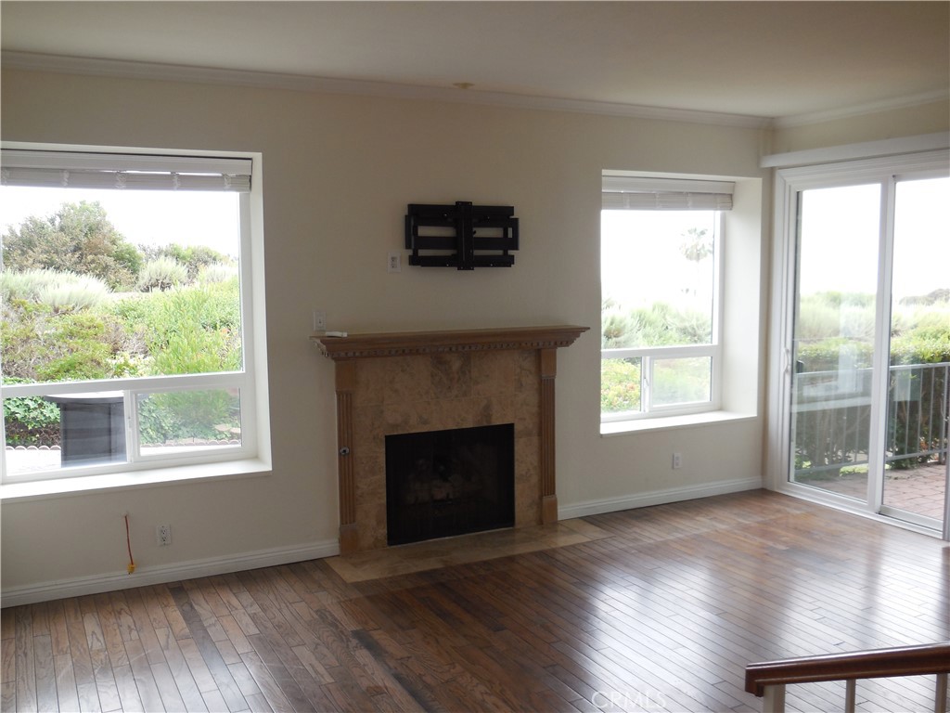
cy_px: 356
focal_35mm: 34
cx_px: 475
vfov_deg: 41.8
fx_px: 933
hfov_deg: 54.0
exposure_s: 1/40
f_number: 3.4
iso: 125
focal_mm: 6.1
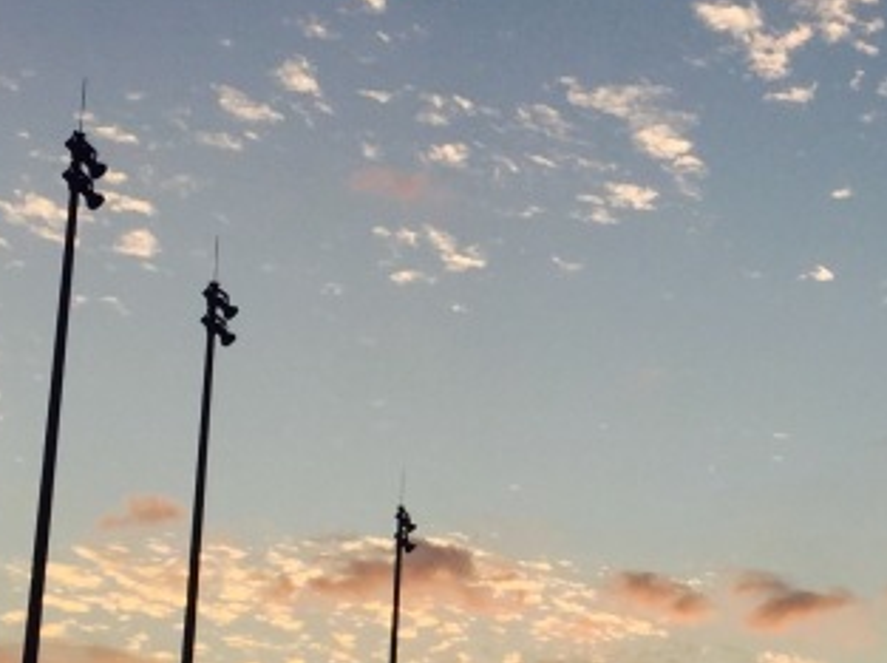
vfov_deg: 15.5
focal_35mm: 95
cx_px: 1000
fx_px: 2431
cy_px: 416
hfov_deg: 19.7
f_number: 2.2
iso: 32
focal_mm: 4.15
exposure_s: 1/807
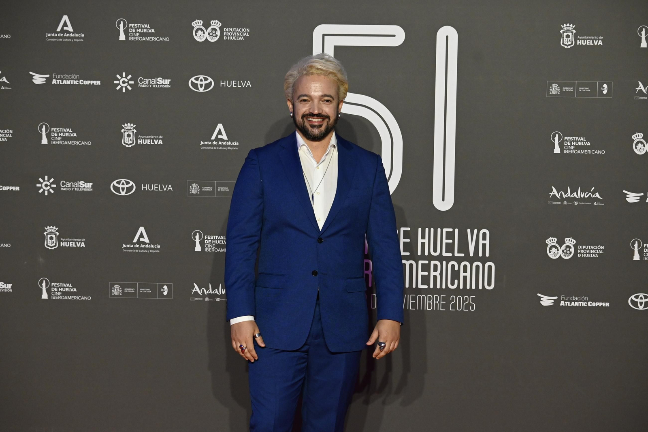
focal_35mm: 82
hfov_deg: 24.6
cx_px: 324
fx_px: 1485
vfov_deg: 16.5
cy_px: 216
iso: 2500
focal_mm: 55
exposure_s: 1/250
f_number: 6.3
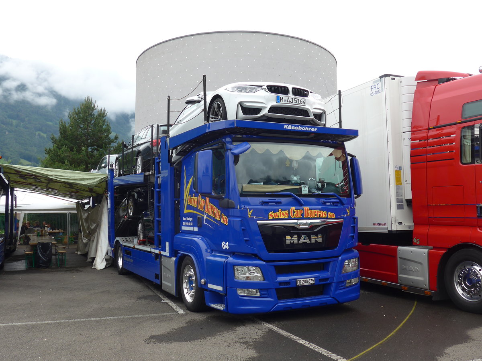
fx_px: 473
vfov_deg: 41.8
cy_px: 180
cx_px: 241
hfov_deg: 54.0
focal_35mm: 34
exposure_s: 1/320
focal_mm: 7
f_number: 2.8
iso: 80
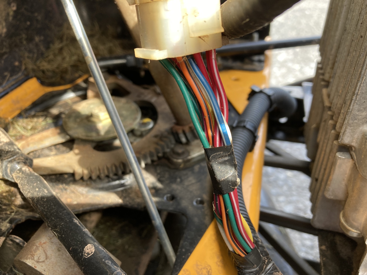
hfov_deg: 63.4
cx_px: 184
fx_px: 297
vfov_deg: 49.7
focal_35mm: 28
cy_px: 138
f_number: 1.8
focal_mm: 3.99
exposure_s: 1/121
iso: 40
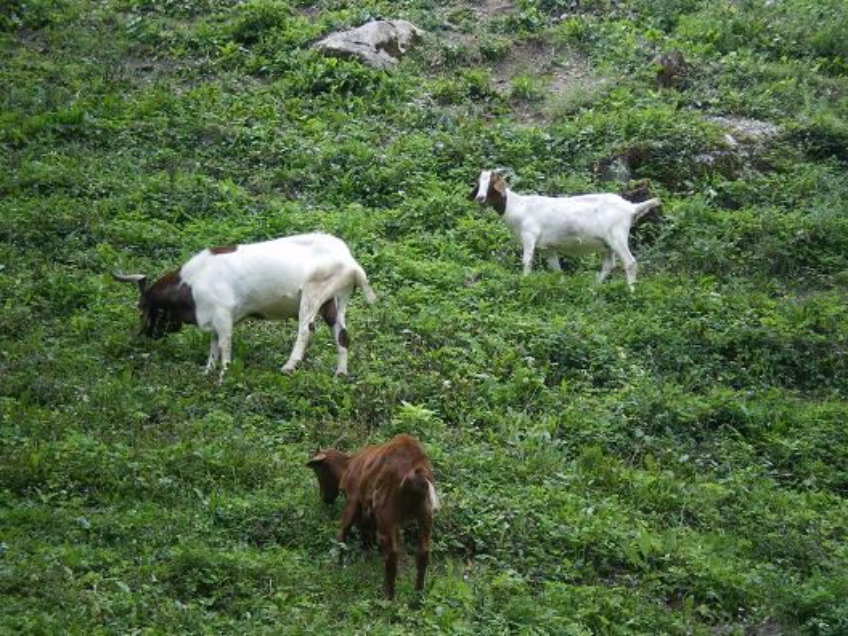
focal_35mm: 114
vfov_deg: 13.0
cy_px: 318
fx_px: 2793
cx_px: 424
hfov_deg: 17.3
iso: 125
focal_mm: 18.9
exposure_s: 1/100
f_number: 5.9
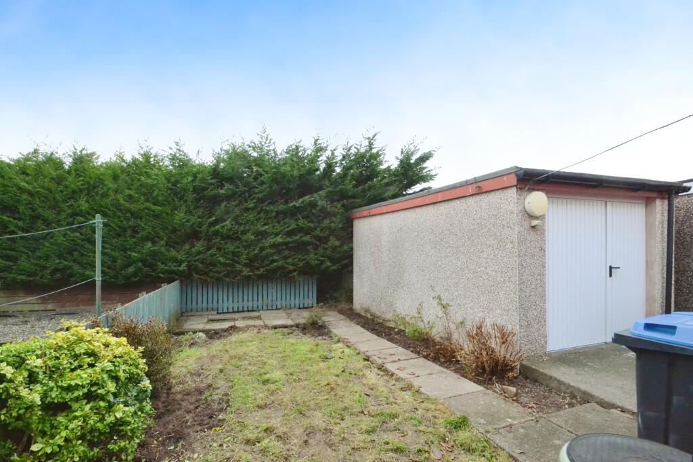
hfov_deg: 100.4
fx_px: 289
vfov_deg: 77.3
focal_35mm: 15
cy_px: 231
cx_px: 346
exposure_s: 1/250
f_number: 9
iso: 3200
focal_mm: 10
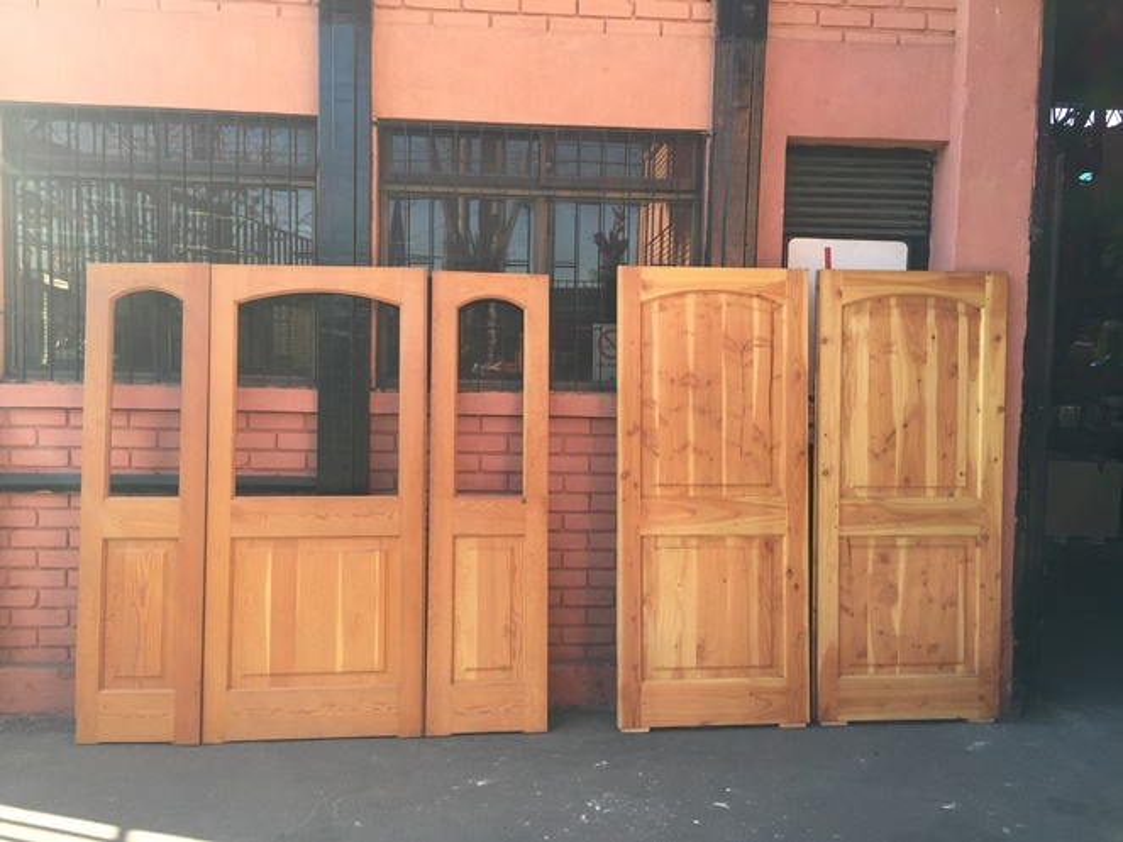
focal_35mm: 29
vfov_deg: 48.2
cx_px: 562
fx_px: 941
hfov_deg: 61.7
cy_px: 421
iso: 32
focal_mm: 4.15
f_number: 2.2
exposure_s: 1/151
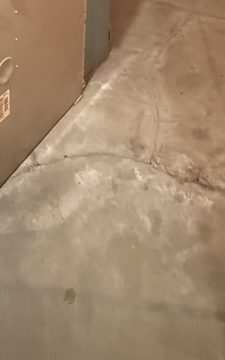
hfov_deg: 29.9
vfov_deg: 37.3
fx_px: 393
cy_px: -73
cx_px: 2
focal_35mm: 40
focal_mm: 2.22
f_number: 2.2
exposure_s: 1/40
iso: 1000
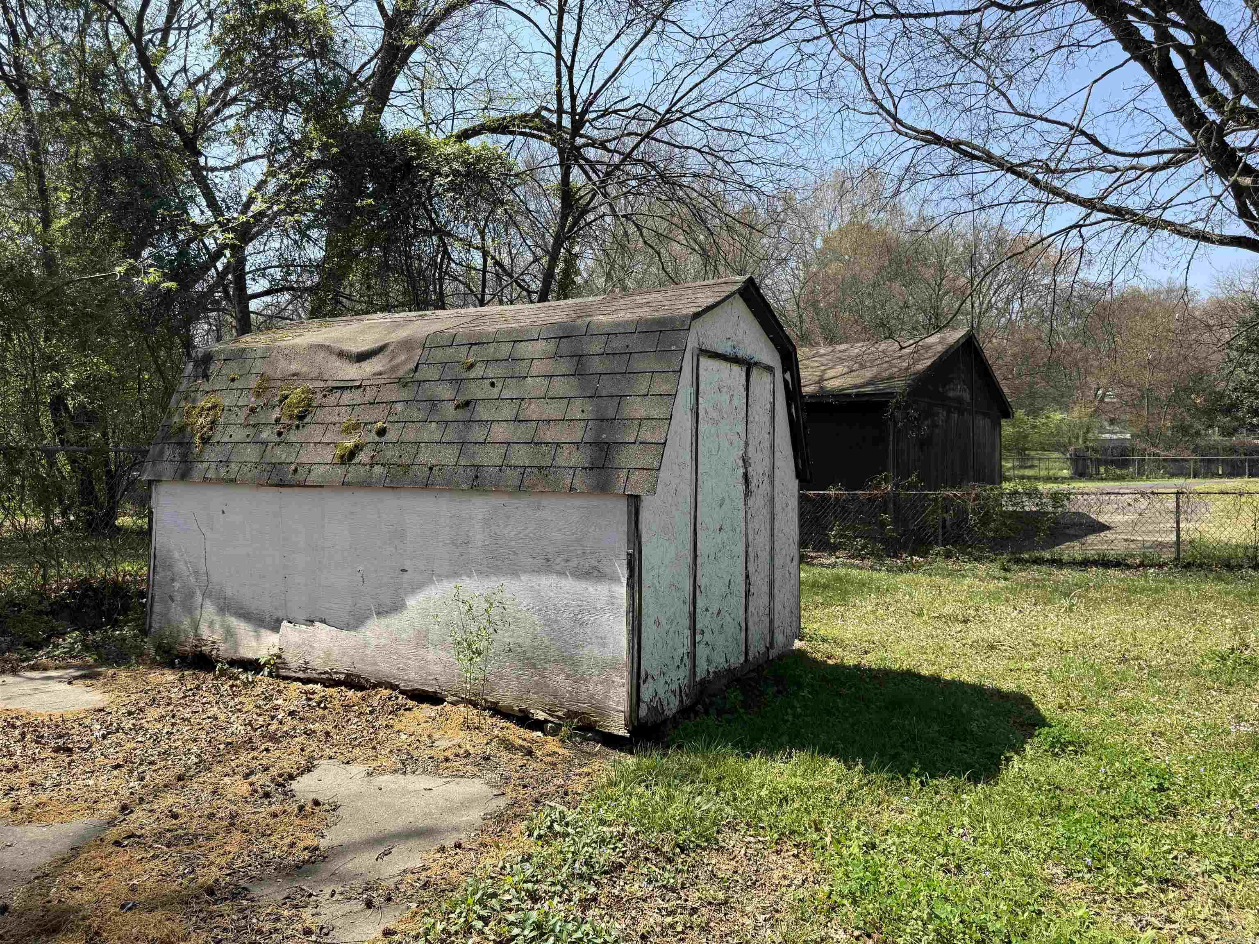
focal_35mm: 24
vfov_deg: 56.8
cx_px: 630
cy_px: 472
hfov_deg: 71.6
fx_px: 873
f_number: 1.78
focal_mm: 6.76
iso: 80
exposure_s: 1/2053
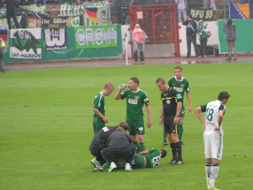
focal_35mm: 416
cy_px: 135
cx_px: 175
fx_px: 3040
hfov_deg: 4.8
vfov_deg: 3.6
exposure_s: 1/100
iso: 200
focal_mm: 43.3
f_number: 3.5
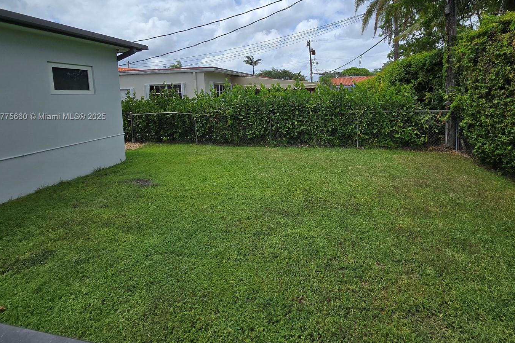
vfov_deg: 71.8
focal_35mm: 16
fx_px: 229
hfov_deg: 96.3
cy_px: 117
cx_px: 289
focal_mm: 2.2
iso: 50
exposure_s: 1/2953
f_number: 2.2
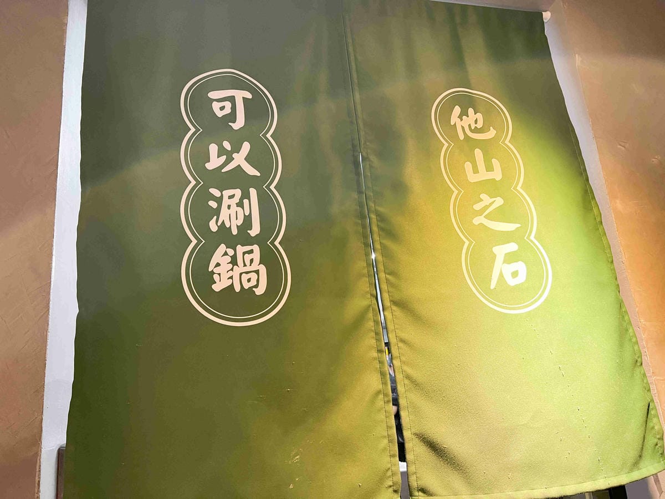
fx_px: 499
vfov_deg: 53.1
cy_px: 250
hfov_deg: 67.3
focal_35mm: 26
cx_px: 332
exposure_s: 1/60
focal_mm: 5.7
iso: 160
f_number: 1.5
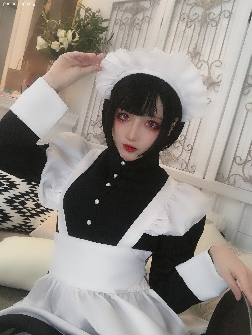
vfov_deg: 56.8
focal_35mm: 32
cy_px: 168
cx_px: 126
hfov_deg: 44.2
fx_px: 310
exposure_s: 1/33
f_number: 2.2
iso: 64
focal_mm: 2.87
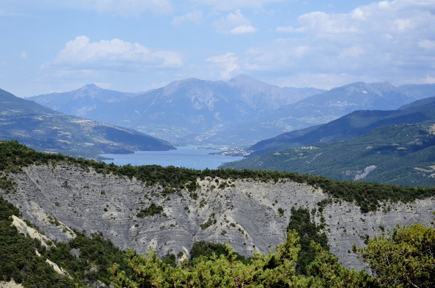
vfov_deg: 20.1
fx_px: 814
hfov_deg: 29.9
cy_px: 144
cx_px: 218
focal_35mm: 68
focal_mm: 45
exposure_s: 1/1250
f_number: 18
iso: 1600
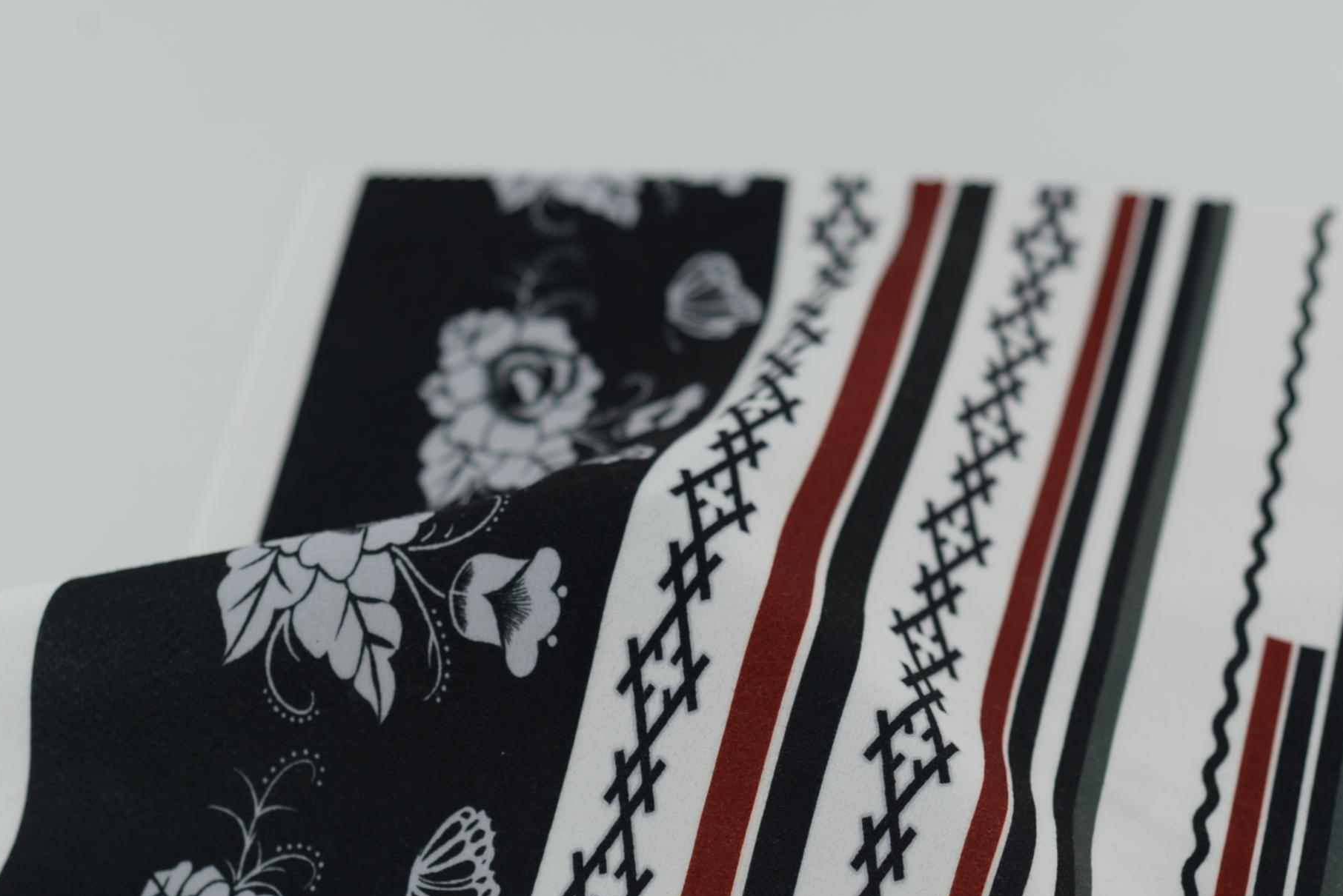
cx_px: 654
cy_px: 737
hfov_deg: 24.5
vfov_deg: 16.3
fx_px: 3098
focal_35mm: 83
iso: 100
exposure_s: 1/320
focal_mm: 50
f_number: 3.5
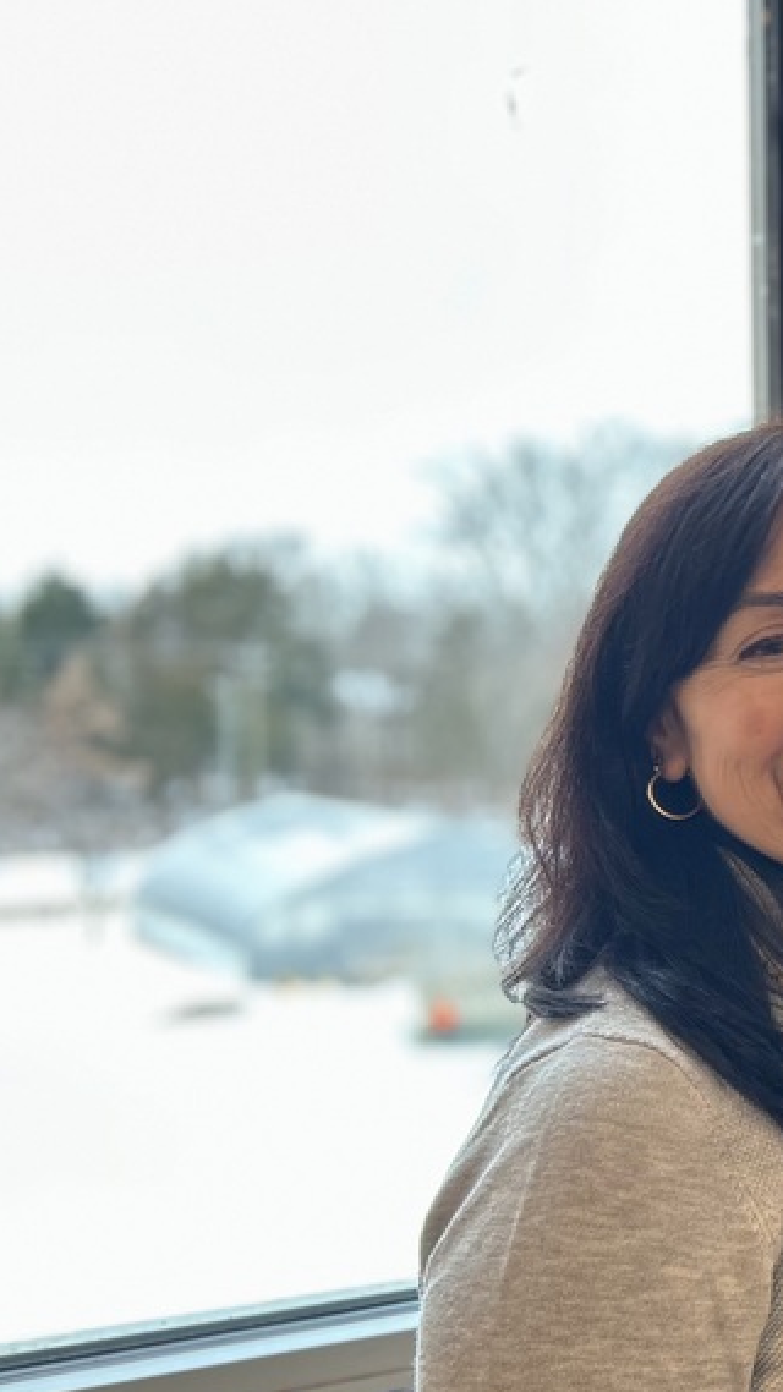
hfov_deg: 20.2
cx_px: 1172
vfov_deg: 40.4
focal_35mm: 51
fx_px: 1883
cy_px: 834
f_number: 1.5
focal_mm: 5.7
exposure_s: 1/121
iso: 40
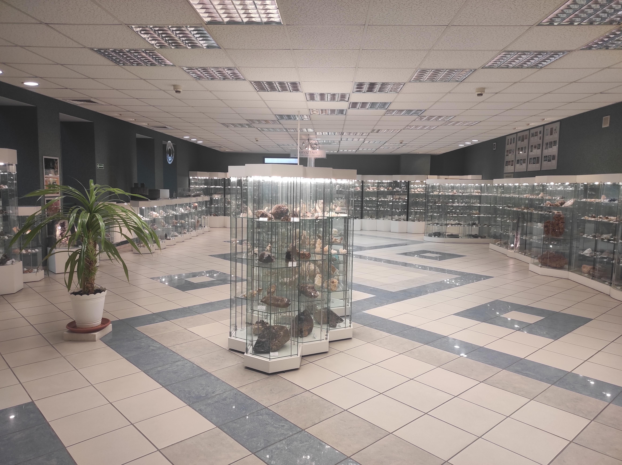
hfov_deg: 69.4
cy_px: 232
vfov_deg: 54.8
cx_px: 311
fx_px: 449
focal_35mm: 25
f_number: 1.89
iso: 152
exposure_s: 1/50
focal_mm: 5.43
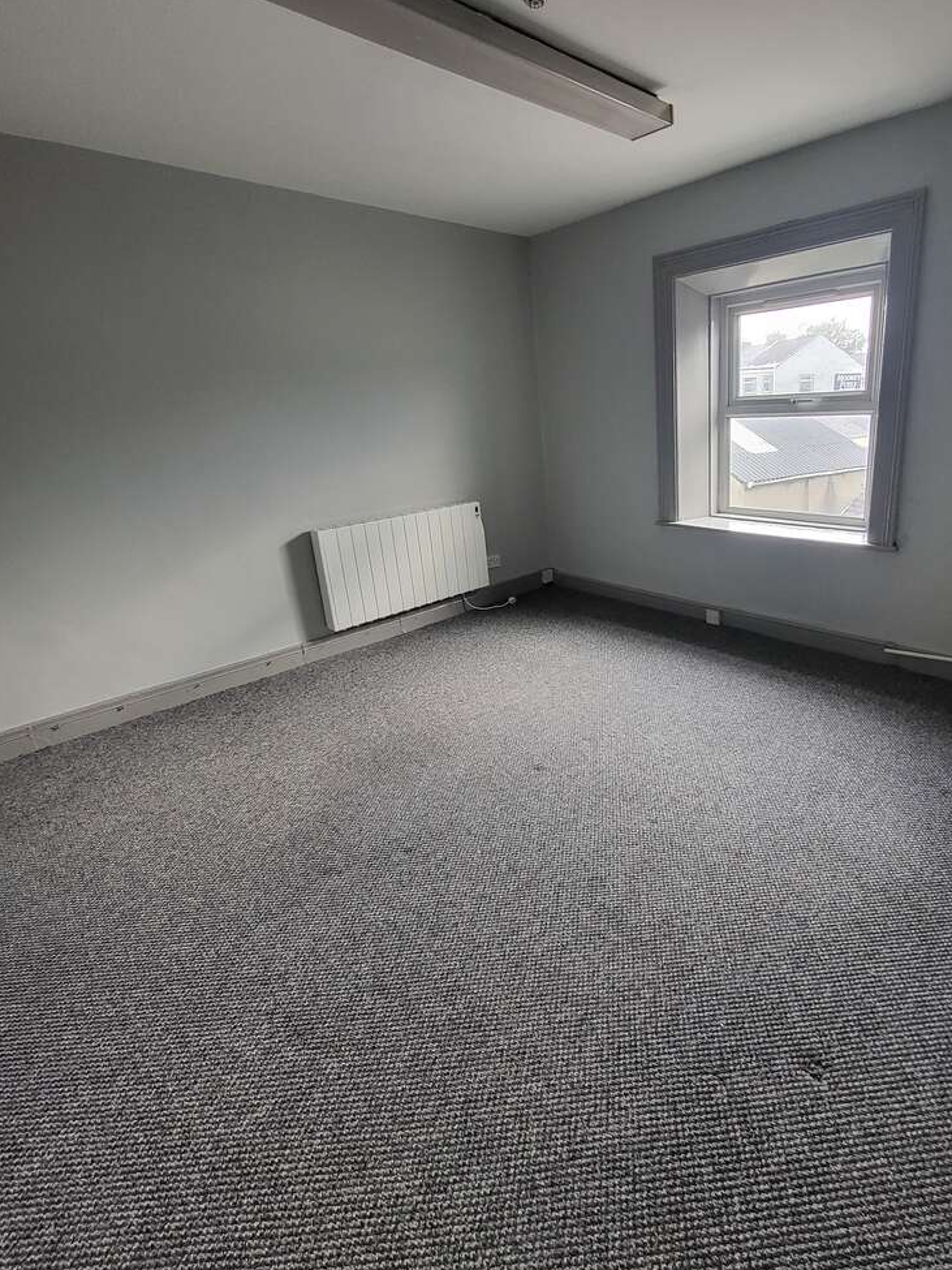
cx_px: 582
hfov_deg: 77.0
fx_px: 587
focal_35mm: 16
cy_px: 589
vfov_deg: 94.3
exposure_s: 1/50
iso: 250
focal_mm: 1.74
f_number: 2.2
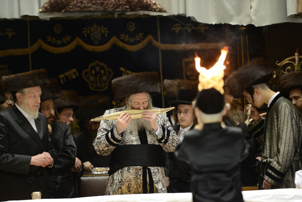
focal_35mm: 200
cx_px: 151
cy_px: 101
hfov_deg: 10.3
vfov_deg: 6.9
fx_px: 1679
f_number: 2.8
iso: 1250
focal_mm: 200
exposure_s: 1/80
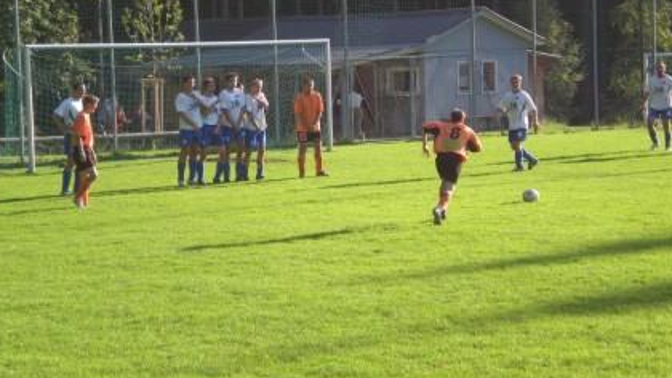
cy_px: 125
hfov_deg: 17.6
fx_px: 2173
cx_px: 346
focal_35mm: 122
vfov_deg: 9.9
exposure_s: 1/250
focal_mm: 17.3
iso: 180
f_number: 5.7
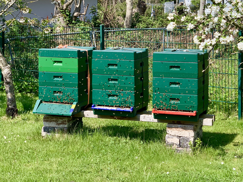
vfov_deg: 28.0
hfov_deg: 36.8
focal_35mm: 52
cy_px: 91
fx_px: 365
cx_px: 122
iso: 16
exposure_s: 1/761
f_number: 2.4
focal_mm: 6
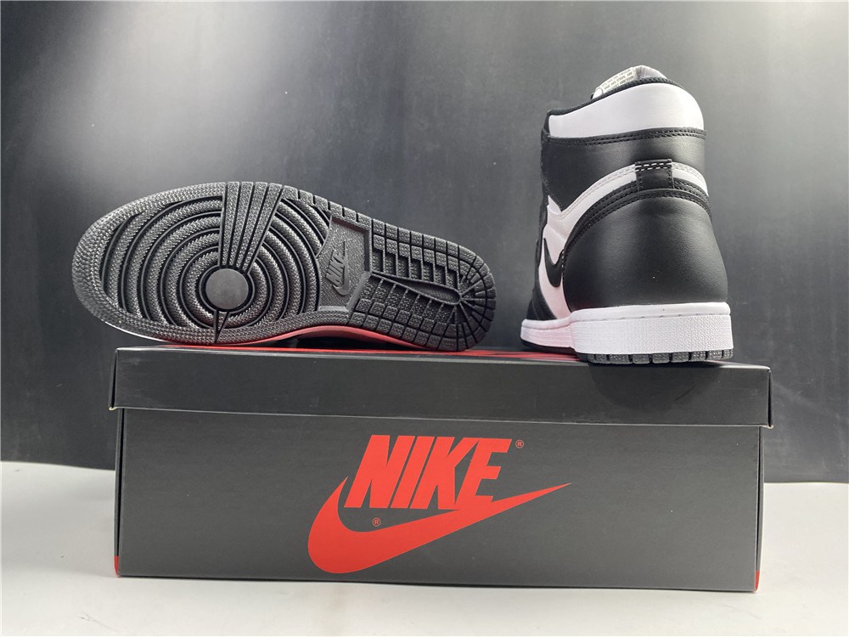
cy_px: 318
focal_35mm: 26
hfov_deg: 67.3
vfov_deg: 53.1
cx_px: 424
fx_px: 638
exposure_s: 1/50
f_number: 1.8
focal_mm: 4.25
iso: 125
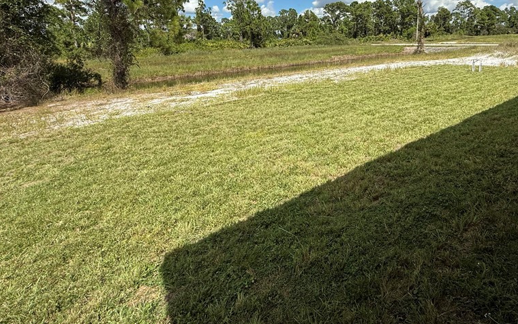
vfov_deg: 57.5
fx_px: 282
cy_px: 93
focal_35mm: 20
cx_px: 311
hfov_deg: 84.0
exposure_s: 1/2611
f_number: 2.2
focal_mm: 2.22
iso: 50
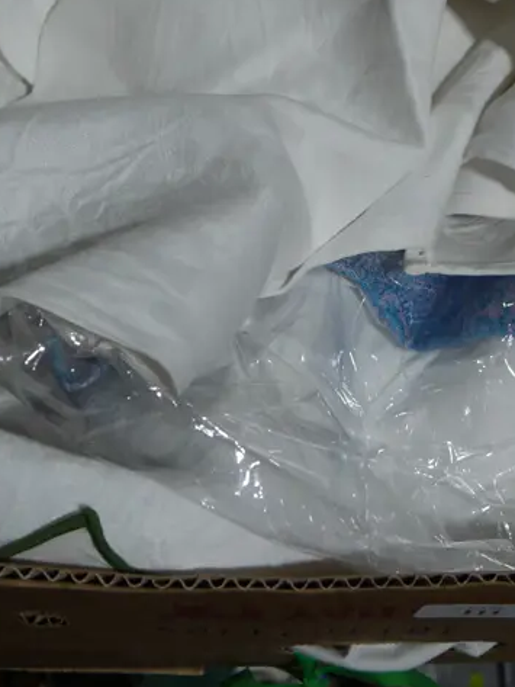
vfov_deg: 23.7
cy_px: -42
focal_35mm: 78
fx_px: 1547
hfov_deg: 18.8
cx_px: 397
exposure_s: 1/160
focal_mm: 18
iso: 200
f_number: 5
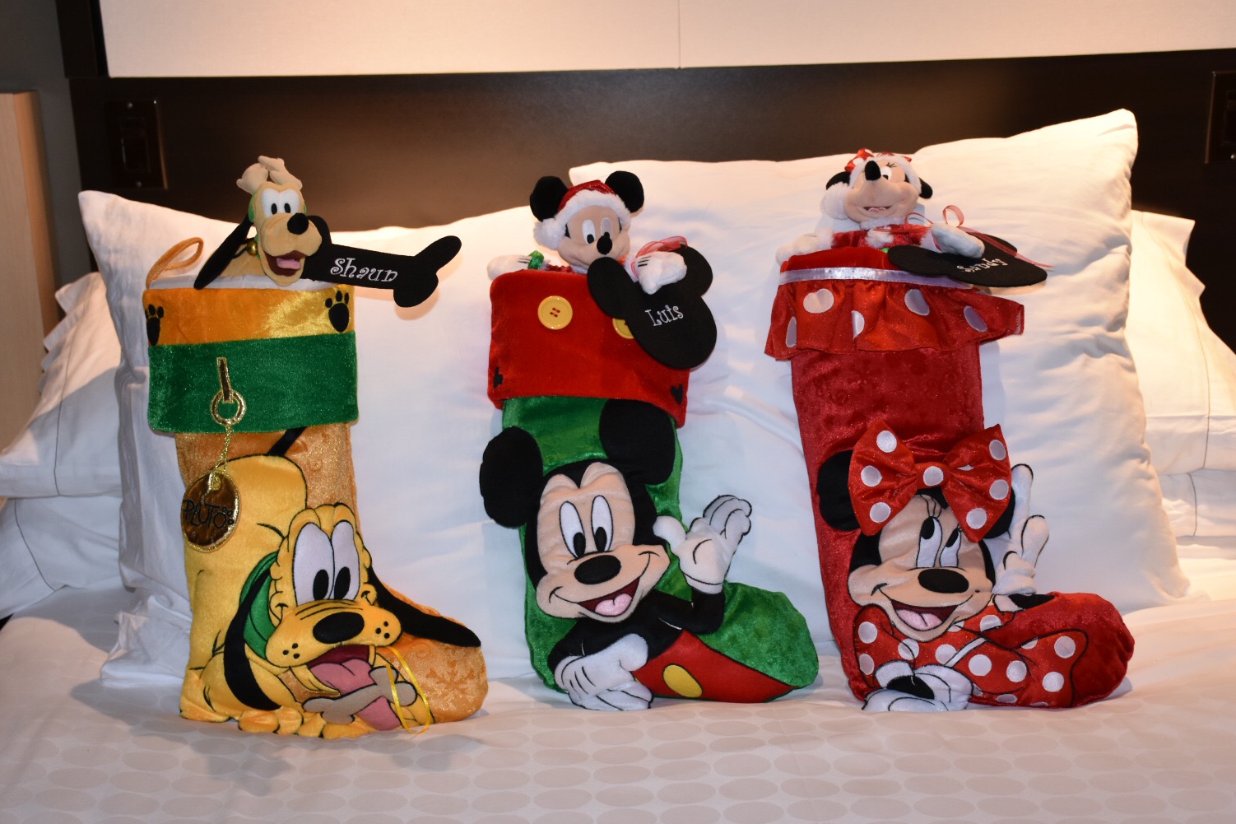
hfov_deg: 36.2
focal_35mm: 55
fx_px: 1888
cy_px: 420
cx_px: 664
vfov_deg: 24.6
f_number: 4.2
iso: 720
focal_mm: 34
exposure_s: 1/60
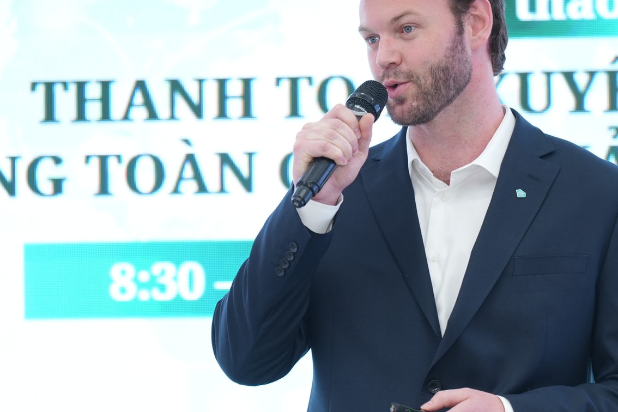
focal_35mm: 293
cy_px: 196
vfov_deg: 4.7
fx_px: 5029
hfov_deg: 7.0
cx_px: 419
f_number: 2.8
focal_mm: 173
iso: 500
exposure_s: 1/200
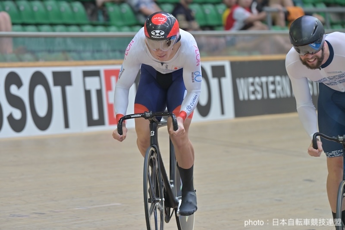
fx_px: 3449
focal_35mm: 360
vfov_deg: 3.8
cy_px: 115
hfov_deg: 5.7
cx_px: 172
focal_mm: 360
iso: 1000
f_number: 6
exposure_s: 1/500
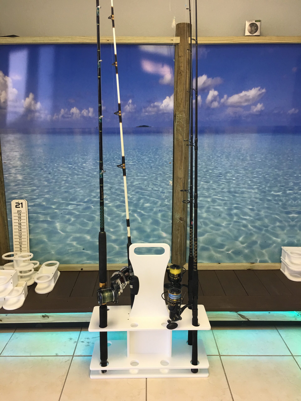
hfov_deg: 48.2
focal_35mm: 29
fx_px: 336
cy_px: 200
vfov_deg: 61.7
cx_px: 150
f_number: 2.2
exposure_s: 1/30
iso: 32
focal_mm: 4.15
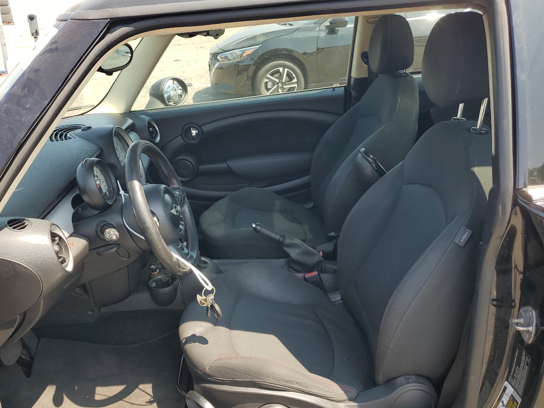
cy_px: 197
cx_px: 243
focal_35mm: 30
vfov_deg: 46.8
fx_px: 471
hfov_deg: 59.8
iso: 50
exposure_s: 1/625
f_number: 1.5
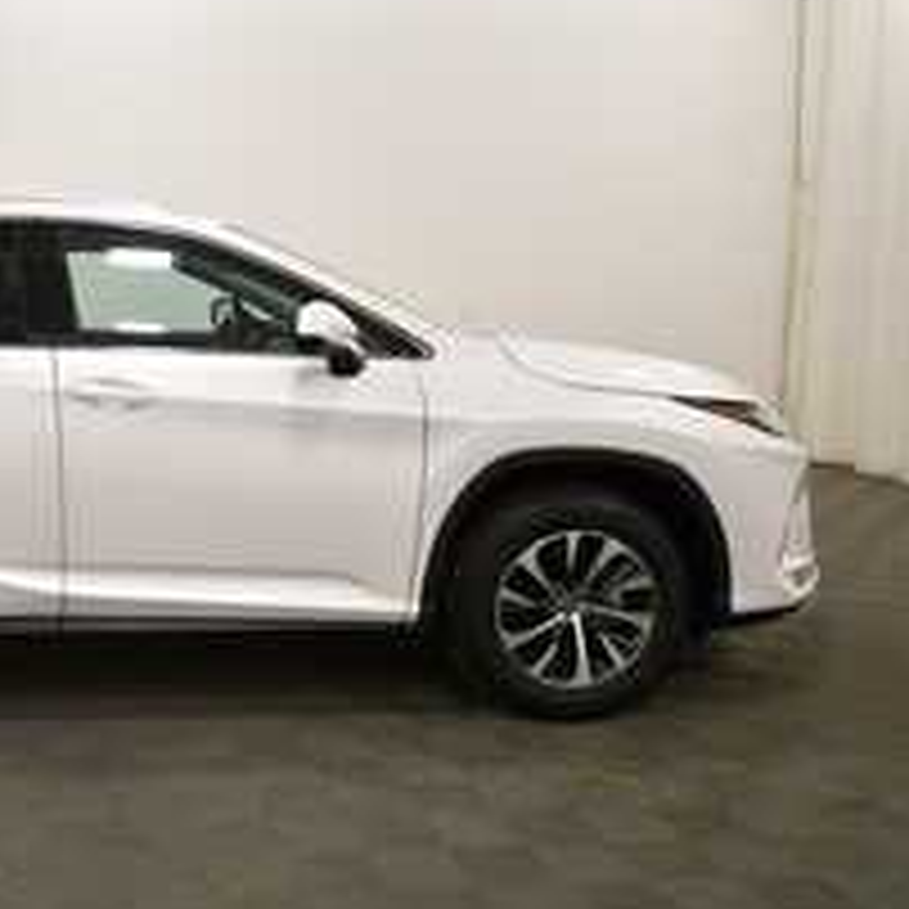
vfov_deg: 44.9
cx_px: 99
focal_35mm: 37
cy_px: 457
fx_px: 1099
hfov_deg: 41.5
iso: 720
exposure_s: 1/250
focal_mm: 15
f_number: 5.3
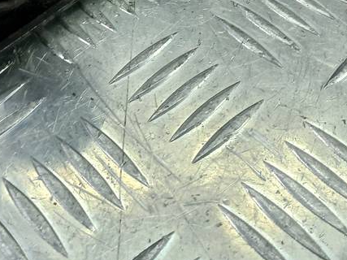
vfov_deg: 22.9
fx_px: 601
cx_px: 158
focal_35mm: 60
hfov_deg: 32.2
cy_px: -28
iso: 50
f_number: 1.8
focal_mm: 4.6
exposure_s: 1/50
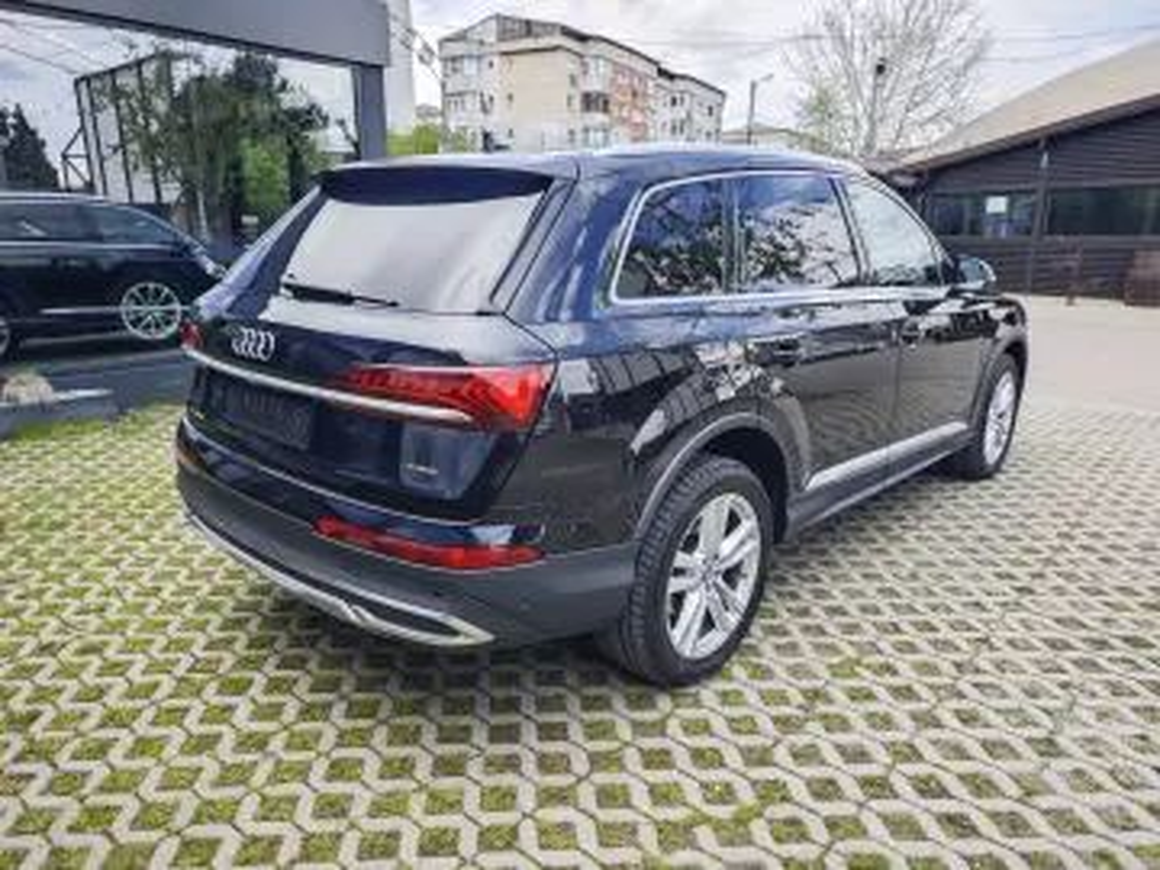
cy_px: 435
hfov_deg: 73.9
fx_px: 771
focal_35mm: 23
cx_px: 580
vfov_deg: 58.9
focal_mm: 6.55
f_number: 1.6
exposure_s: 1/182
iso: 50
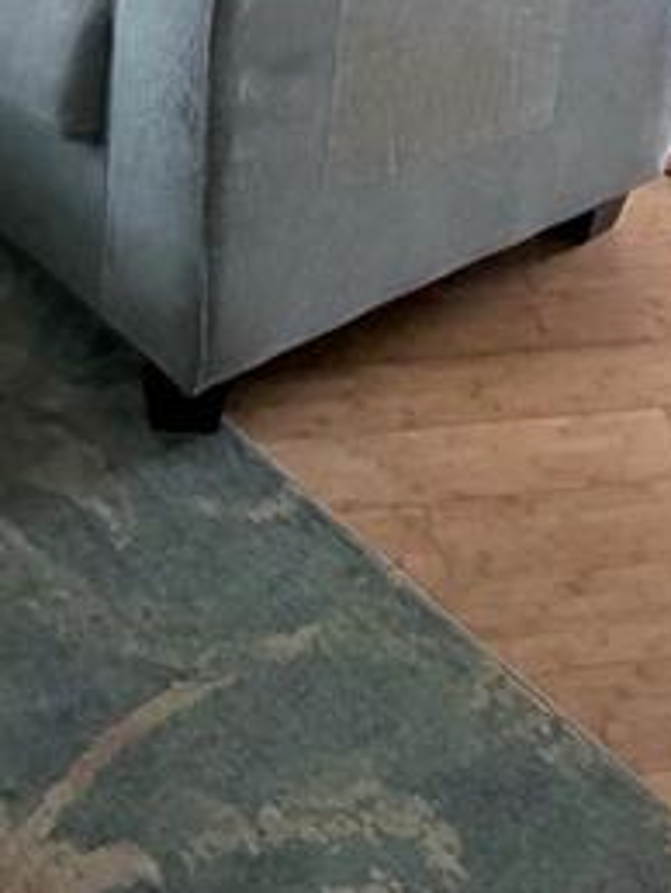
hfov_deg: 22.6
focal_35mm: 65
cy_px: -557
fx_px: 1677
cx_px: 339
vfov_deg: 22.5
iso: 320
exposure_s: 1/110
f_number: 2.2
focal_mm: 2.22
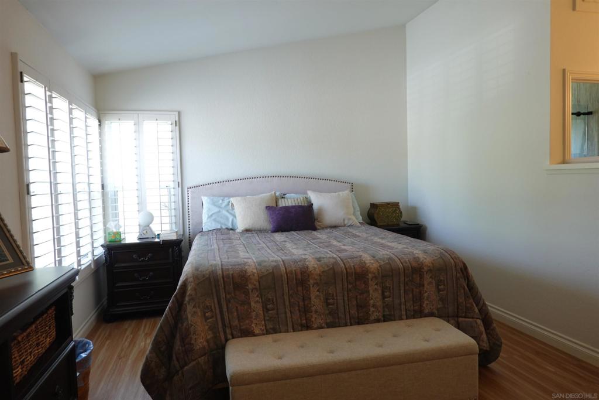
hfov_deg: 73.7
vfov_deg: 53.1
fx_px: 399
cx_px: 300
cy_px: 200
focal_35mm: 24
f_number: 2.8
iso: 200
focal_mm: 9
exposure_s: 1/30
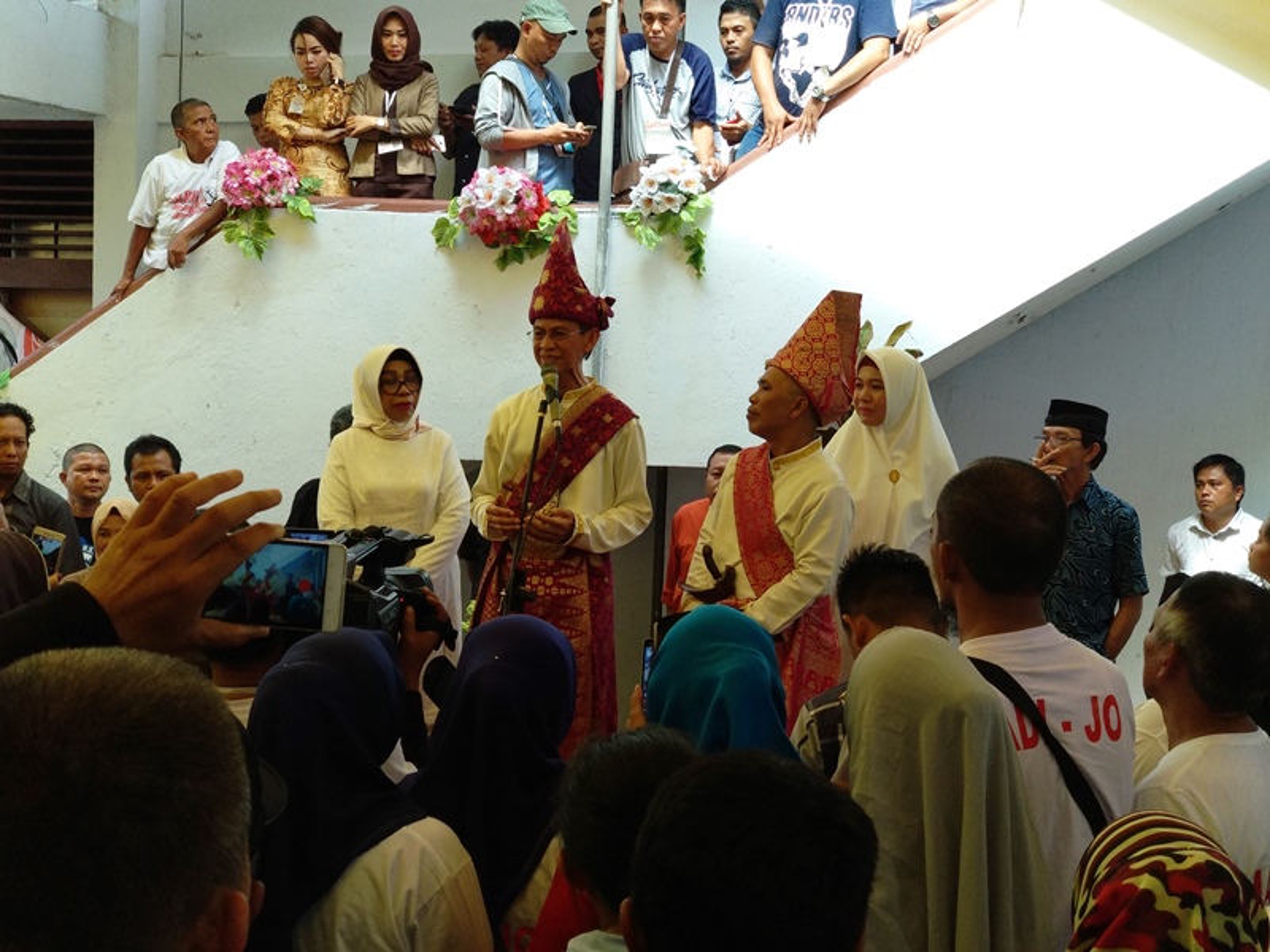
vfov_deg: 28.0
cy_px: 476
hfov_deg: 36.8
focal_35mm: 52
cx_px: 635
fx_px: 1908
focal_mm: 5.99
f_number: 2.6
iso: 200
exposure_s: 1/100
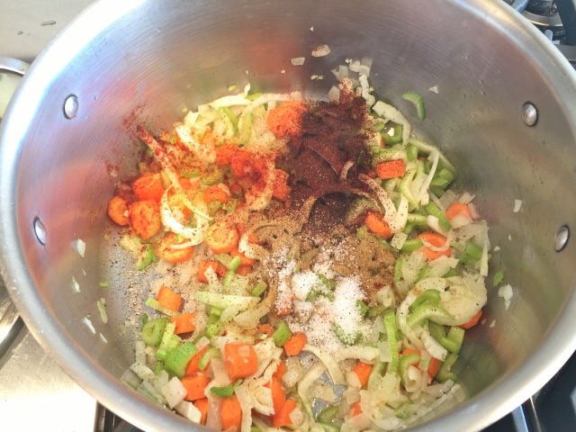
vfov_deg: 48.2
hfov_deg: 61.7
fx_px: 483
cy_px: 216
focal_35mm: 29
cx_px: 288
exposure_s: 1/15
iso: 40
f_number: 2.2
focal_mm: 4.15
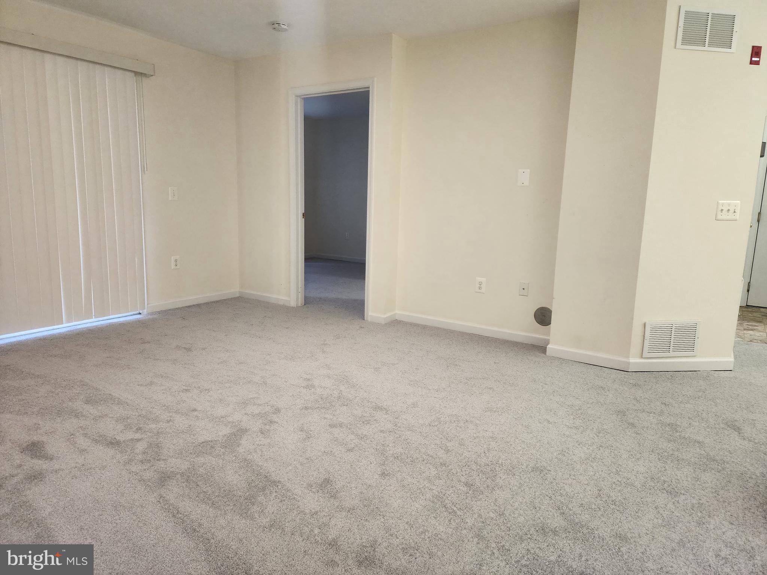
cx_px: 384
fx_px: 510
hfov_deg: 73.9
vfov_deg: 58.9
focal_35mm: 23
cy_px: 288
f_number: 1.8
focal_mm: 6.4
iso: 320
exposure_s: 1/120
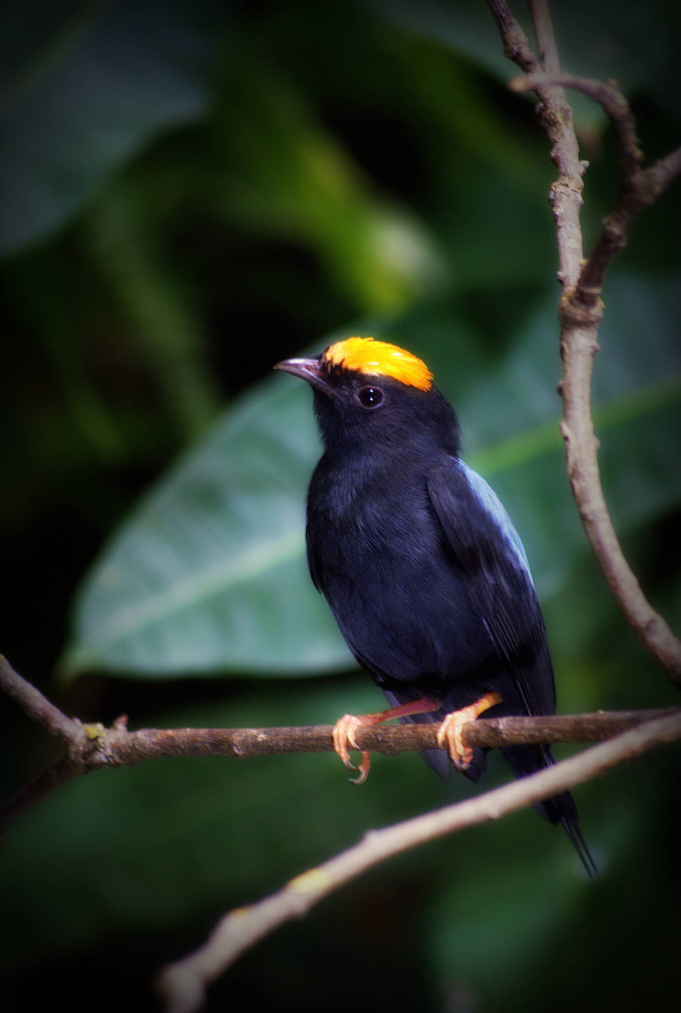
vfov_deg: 6.9
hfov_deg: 4.6
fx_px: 8466
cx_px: 340
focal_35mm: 300
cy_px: 506
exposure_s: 1/15
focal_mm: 200
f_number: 5.6
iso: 400
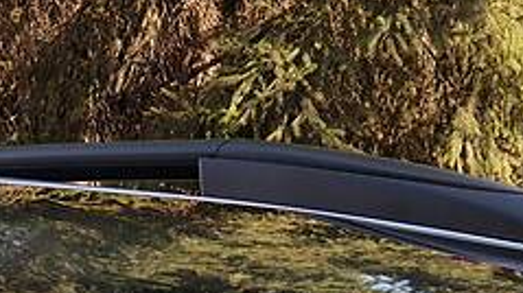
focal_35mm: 190
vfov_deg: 6.2
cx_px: 258
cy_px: 562
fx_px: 2633
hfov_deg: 11.3
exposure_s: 1/187
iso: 25
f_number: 2.4
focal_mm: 6
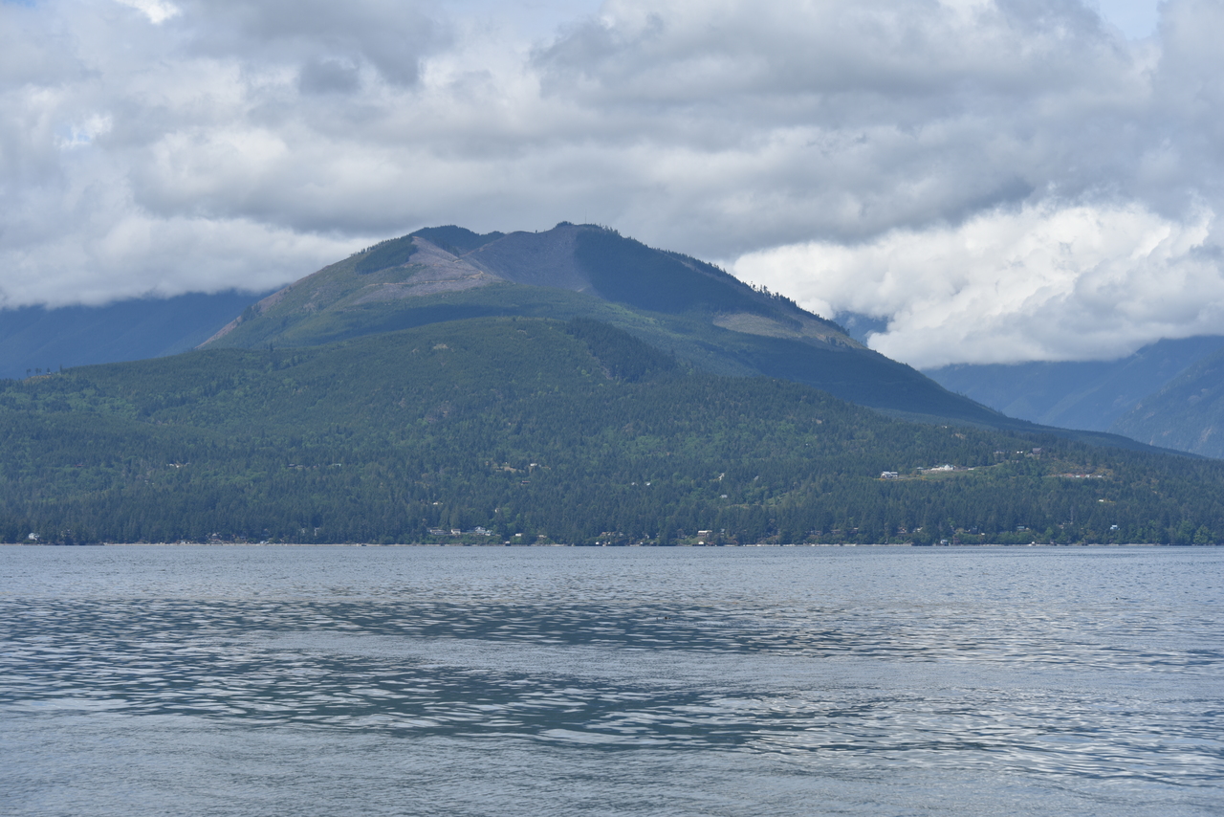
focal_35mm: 98
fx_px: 3333
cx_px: 612
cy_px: 408
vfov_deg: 14.0
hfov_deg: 20.8
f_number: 9
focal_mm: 98
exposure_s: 1/320
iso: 100
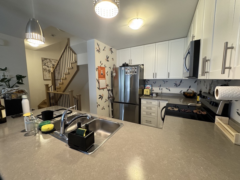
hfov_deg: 102.1
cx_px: 120
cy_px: 90
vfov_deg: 85.7
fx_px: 97
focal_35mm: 14
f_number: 2.2
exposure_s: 1/60
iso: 320
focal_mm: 2.22
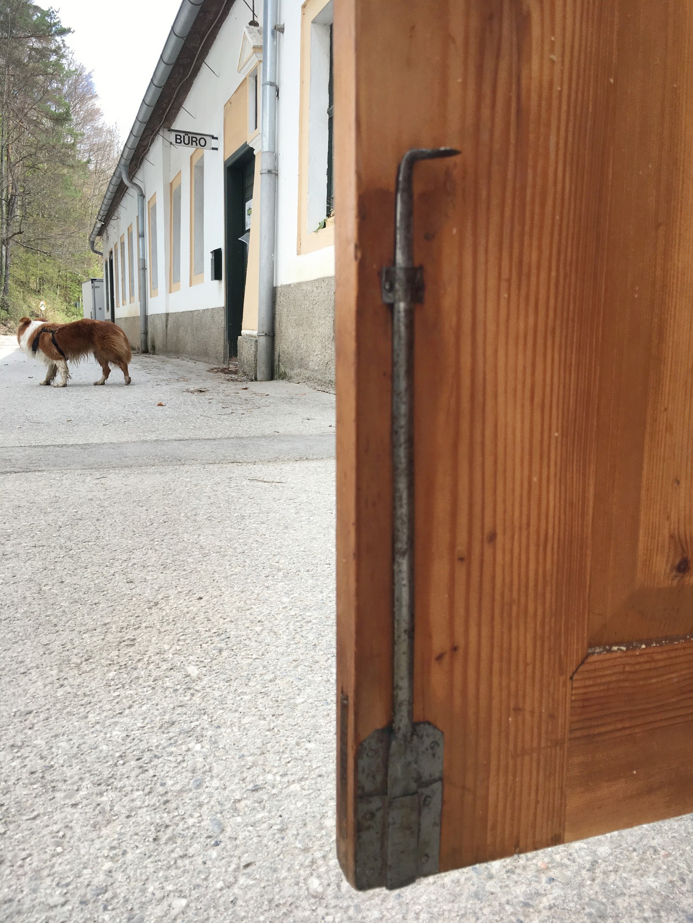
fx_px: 774
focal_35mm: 29
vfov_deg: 61.7
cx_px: 346
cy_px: 462
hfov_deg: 48.2
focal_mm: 4.15
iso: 25
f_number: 2.2
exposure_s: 1/215
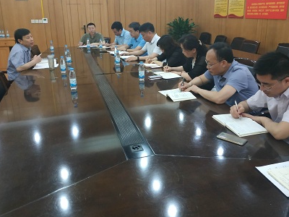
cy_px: 92
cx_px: 155
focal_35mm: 30
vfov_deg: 46.6
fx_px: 250
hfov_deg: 59.9
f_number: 1.9
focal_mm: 3.94
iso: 500
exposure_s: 1/20
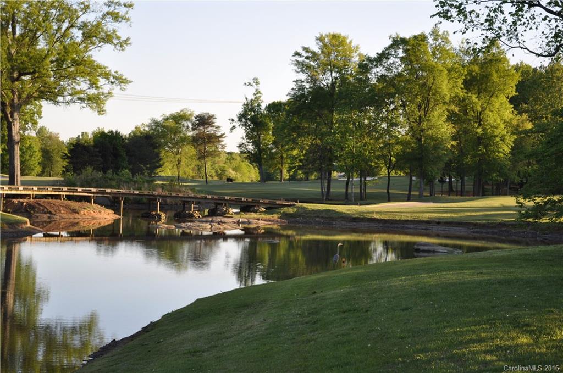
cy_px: 186
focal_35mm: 82
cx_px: 282
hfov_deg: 24.7
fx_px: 1288
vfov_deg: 16.5
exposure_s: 1/160
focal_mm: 55
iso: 200
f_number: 6.3
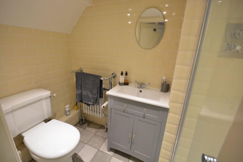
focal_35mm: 15
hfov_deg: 100.4
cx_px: 122
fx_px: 101
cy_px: 81
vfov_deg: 77.3
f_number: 8
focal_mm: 10
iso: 400
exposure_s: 1/8
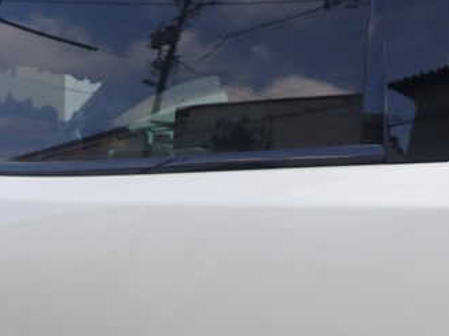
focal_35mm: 55
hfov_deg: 34.6
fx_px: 713
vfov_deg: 25.7
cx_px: 146
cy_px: 306
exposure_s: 1/500
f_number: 3.2
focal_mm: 5.4
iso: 100
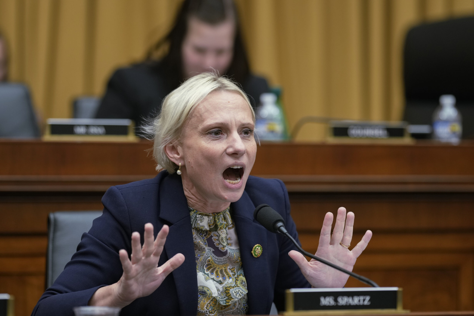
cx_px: 237
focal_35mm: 202
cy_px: 158
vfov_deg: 6.8
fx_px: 2660
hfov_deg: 10.2
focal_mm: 135
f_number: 2
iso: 800
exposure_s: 1/500
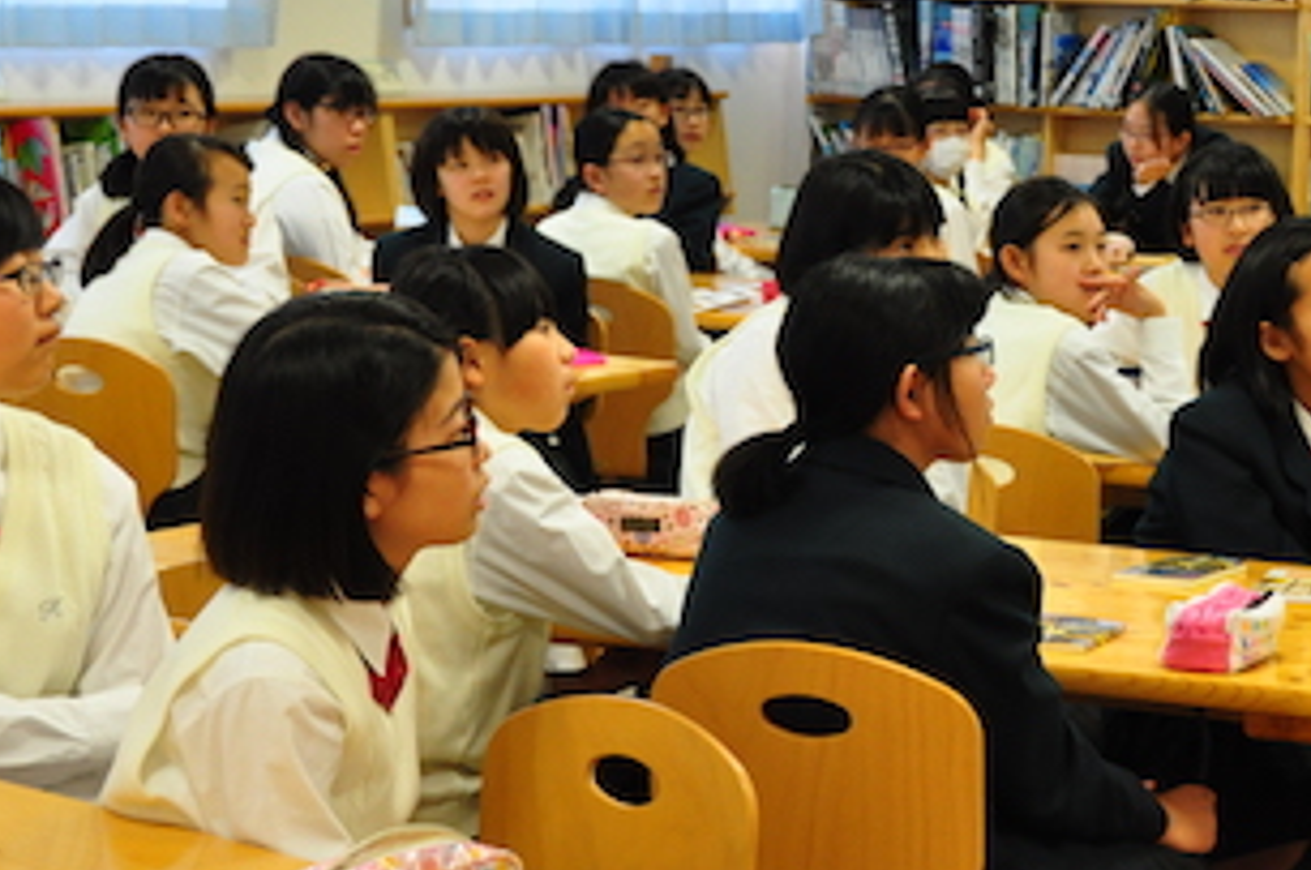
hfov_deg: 19.1
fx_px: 3854
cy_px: 336
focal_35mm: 106
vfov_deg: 12.9
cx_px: 1097
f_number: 5.6
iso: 1000
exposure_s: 1/125
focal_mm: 36
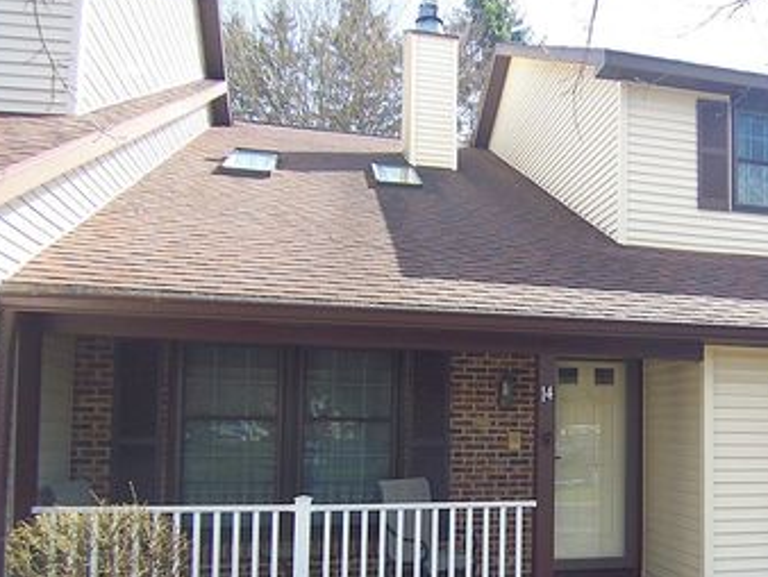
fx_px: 755
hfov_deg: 52.5
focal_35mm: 34
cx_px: 536
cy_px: 394
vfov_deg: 41.2
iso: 64
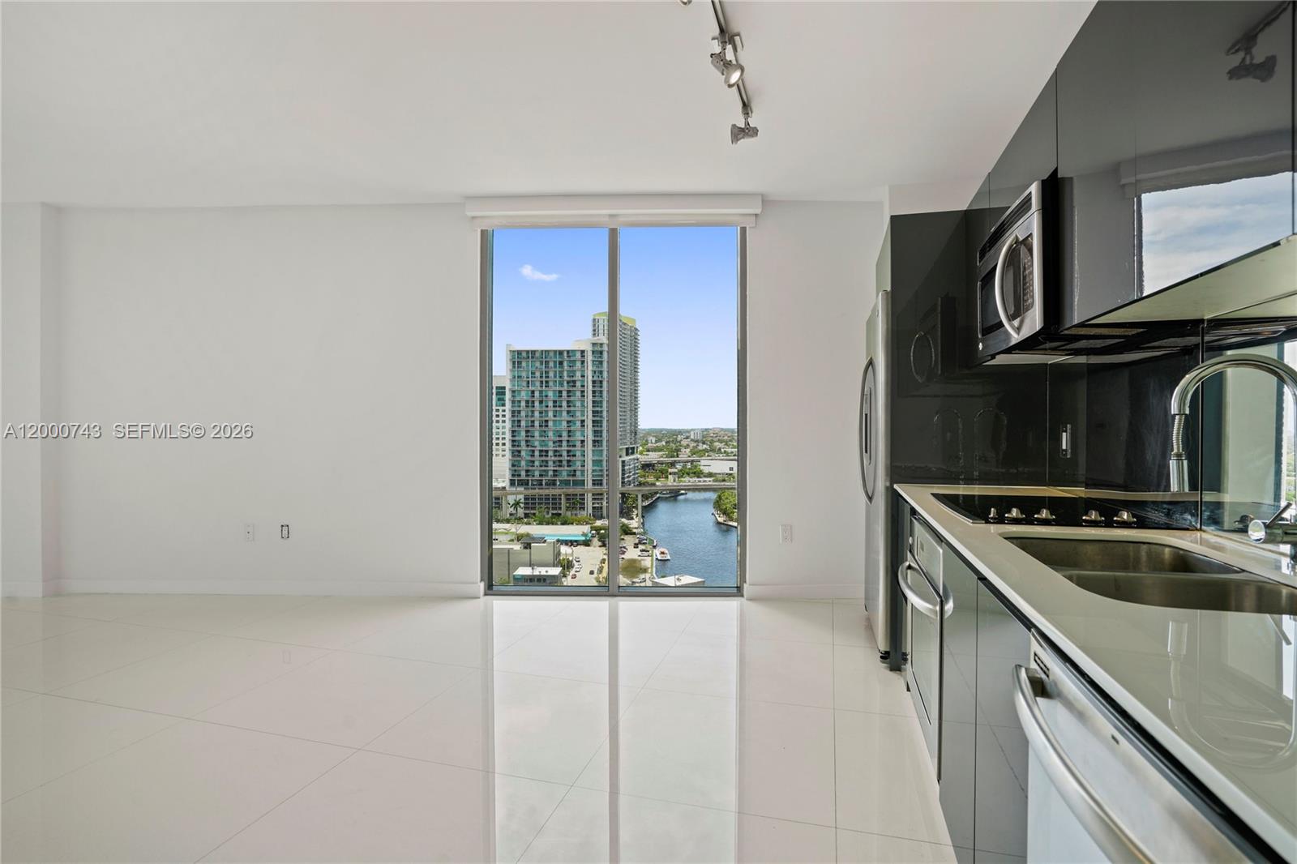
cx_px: 648
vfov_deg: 70.4
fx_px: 612
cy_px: 432
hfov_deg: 93.3
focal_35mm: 17
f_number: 8
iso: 100
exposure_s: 1/15
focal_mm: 17
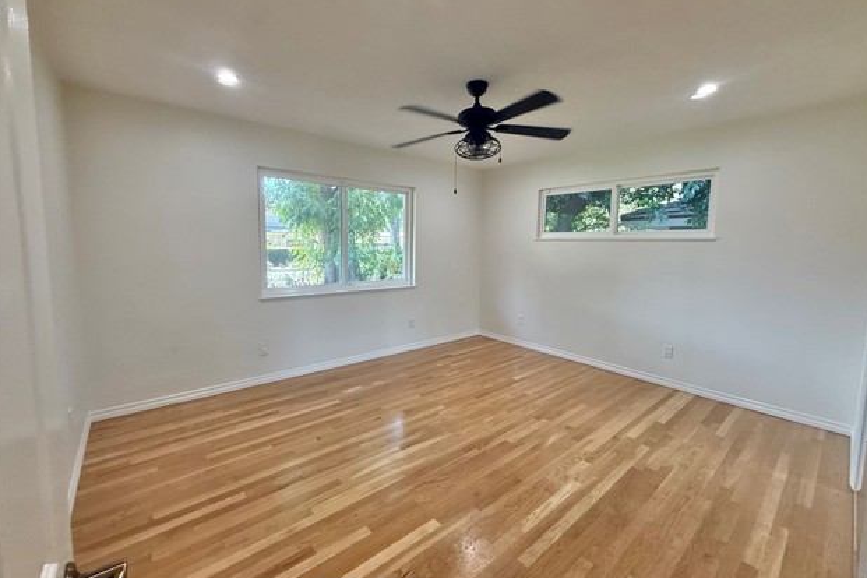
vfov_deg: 77.3
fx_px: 361
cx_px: 437
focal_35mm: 15
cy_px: 276
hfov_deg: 100.4
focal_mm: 2.22
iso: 200
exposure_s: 1/120
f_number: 2.2
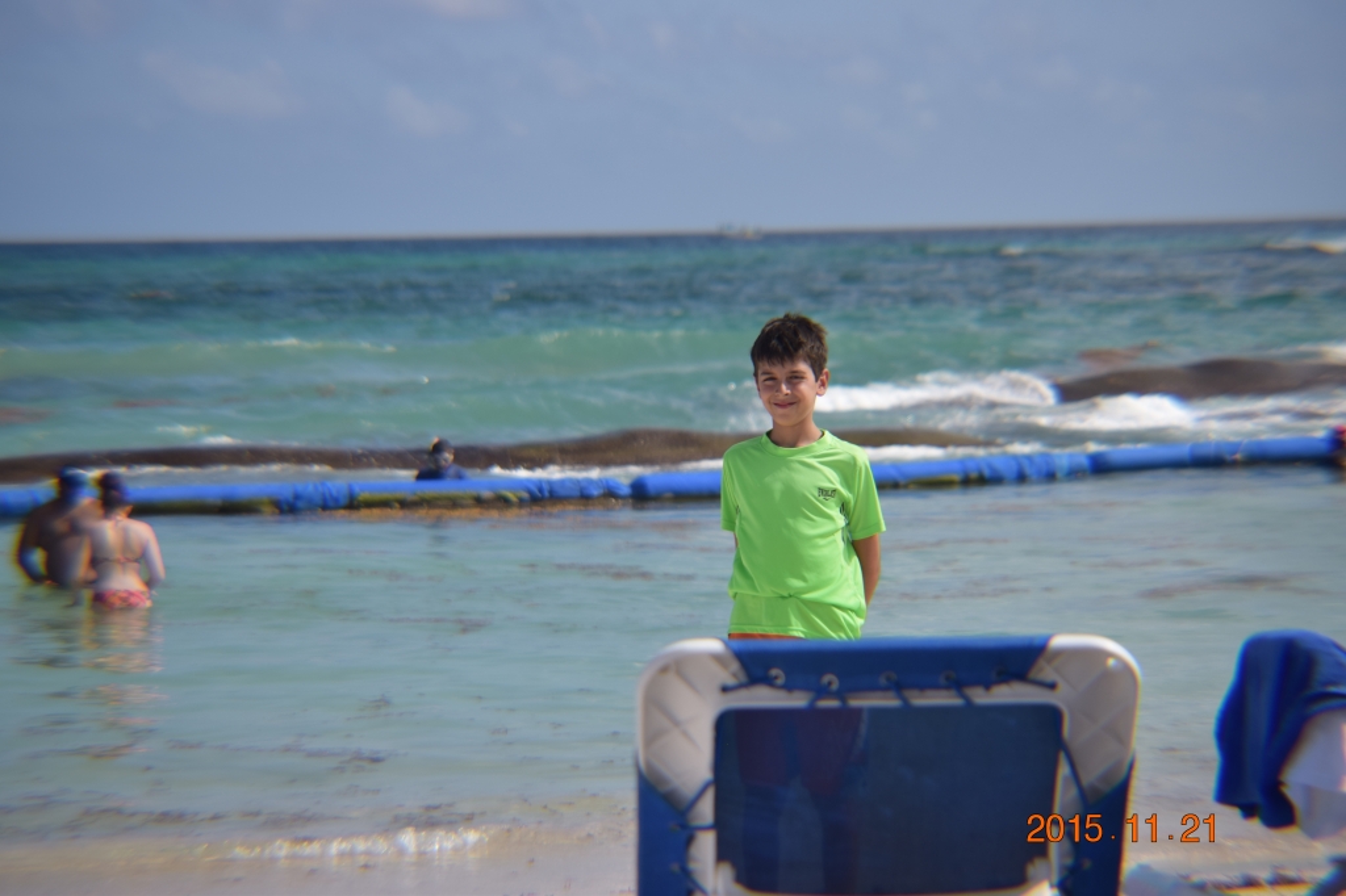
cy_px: 448
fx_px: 3083
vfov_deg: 16.5
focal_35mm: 82
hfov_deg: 24.6
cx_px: 673
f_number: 4
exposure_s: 1/2500
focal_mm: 55
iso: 200
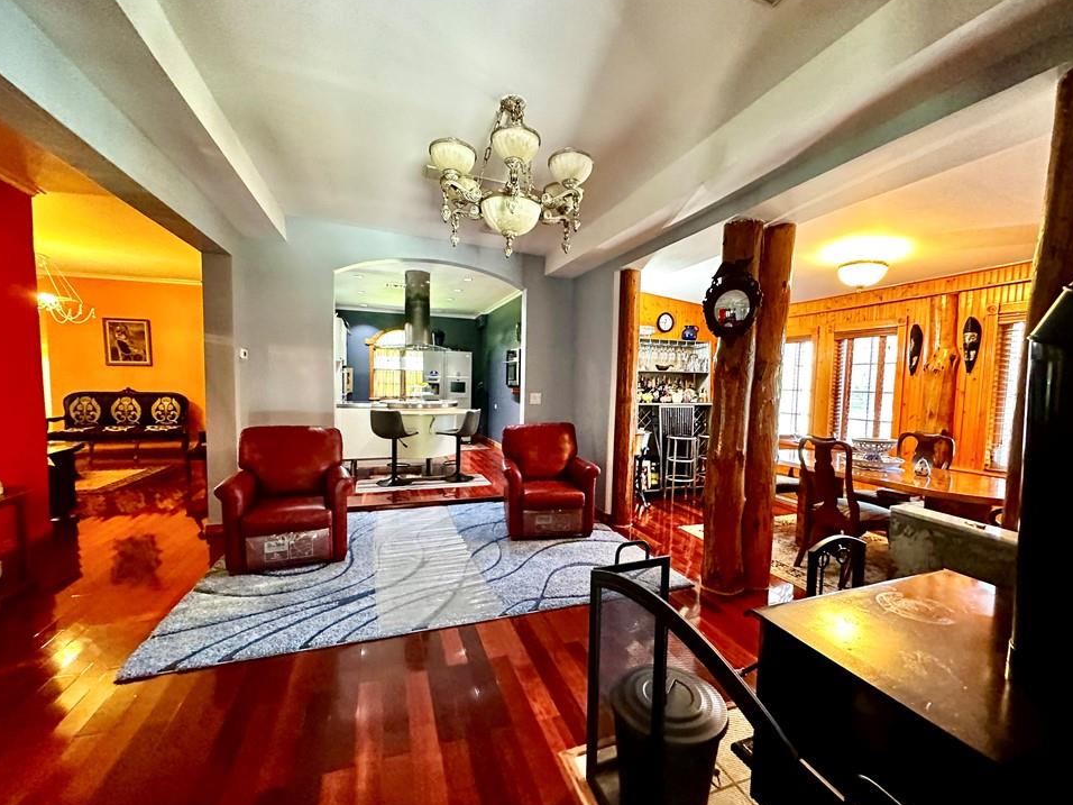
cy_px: 415
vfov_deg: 81.7
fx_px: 465
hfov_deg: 98.2
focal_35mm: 15
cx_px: 547
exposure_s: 1/60
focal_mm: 2.22
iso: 800
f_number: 2.2
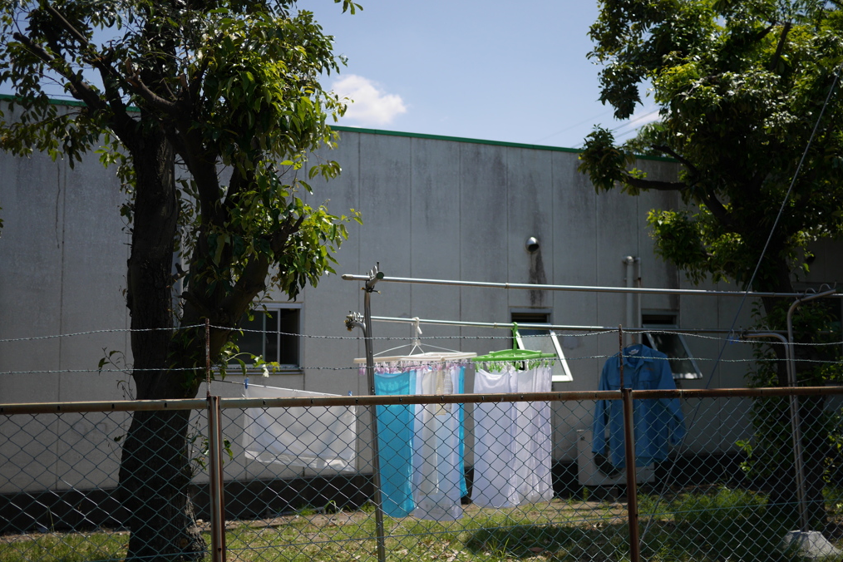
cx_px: 424
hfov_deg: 46.4
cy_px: 303
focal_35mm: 42
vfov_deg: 31.9
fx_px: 983
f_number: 1.7
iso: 200
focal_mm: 20
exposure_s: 1/10000
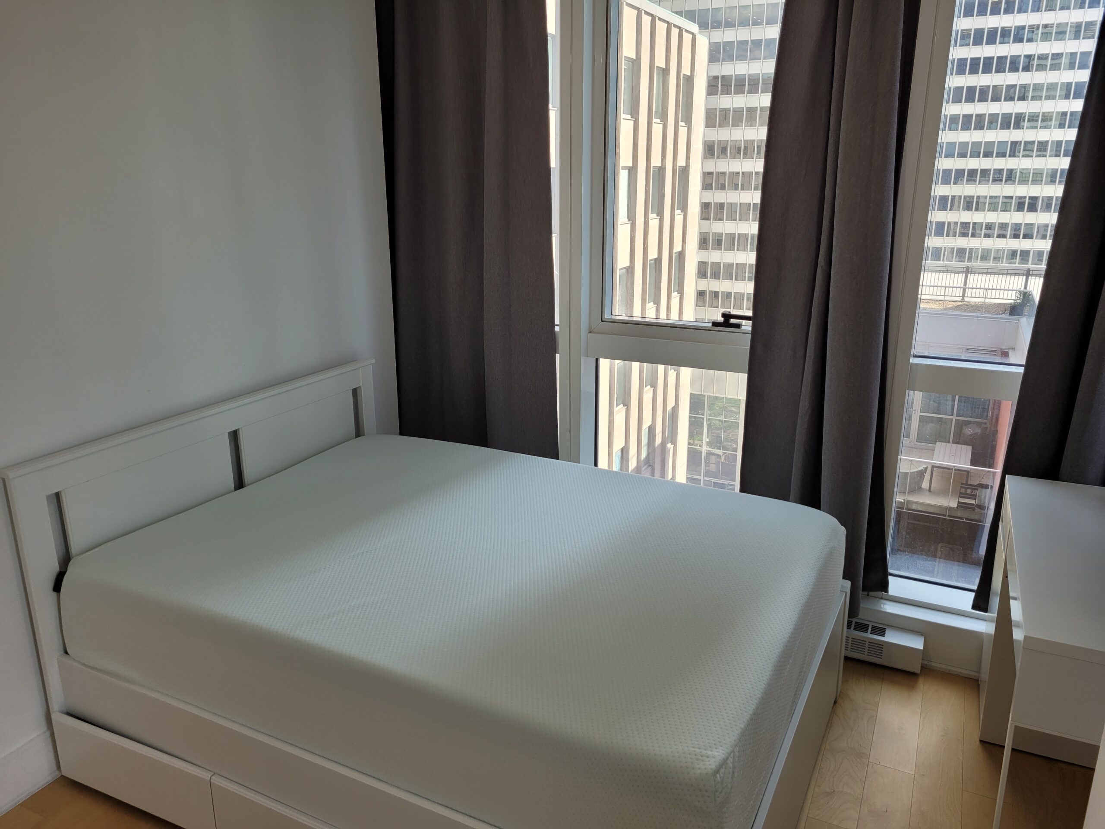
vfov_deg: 53.1
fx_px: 830
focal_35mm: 26
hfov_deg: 67.3
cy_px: 414
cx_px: 552
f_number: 1.8
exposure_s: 1/120
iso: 40
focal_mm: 5.4
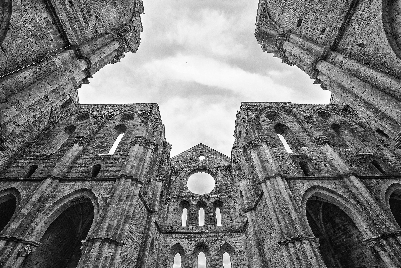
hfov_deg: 104.2
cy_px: 134
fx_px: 156
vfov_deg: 81.3
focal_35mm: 14
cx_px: 200
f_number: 7.1
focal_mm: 14
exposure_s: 1/100
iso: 200
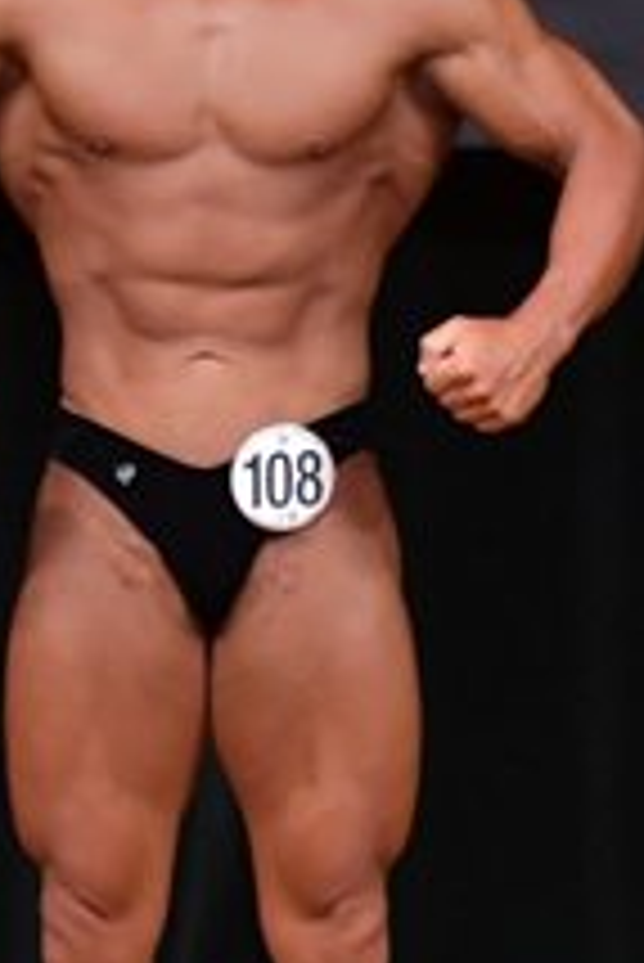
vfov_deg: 2.1
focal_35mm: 976
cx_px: -1065
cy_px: 459
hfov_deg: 1.4
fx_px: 26145
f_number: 5.6
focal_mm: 180
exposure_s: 1/400
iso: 5000
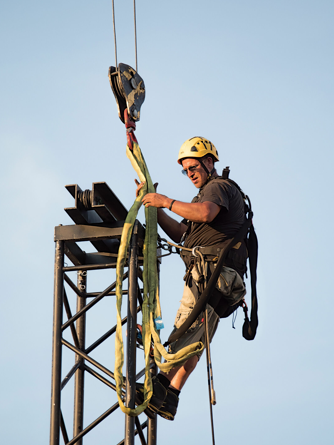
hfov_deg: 4.2
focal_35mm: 358
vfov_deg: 5.5
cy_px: 232
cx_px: 167
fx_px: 4606
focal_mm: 220
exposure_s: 1/2000
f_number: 5.6
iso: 640
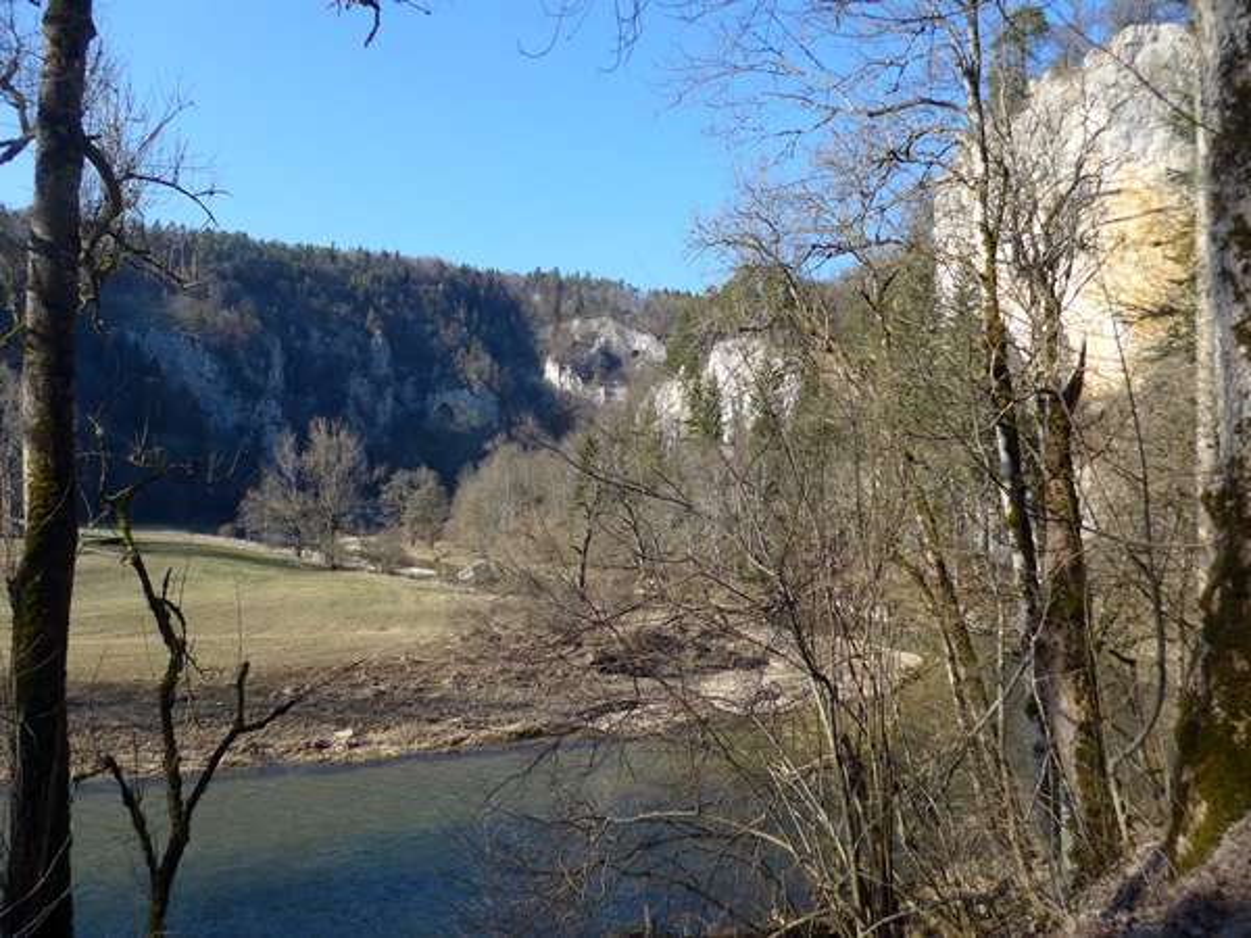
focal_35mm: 28
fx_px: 1012
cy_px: 469
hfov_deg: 63.4
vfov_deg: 49.7
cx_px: 626
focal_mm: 6
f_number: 2.8
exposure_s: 1/640
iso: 80
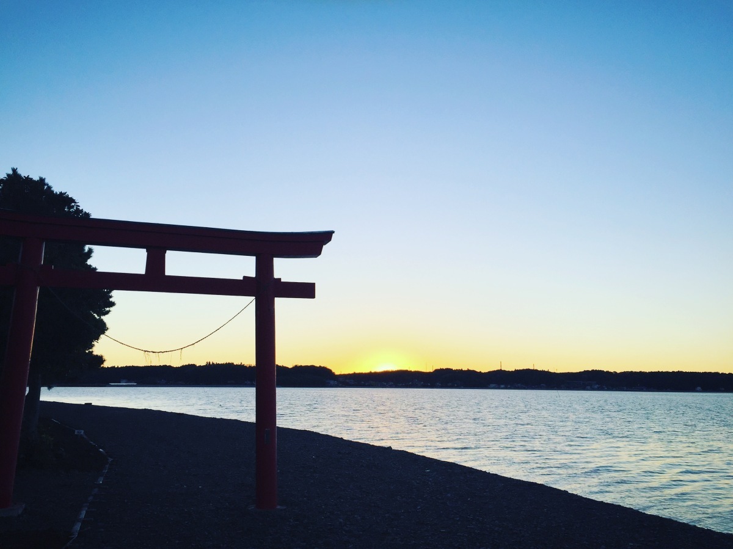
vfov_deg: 48.2
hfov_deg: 61.7
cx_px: 366
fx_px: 614
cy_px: 274
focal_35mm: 29
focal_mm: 4.15
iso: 32
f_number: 2.2
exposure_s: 1/879
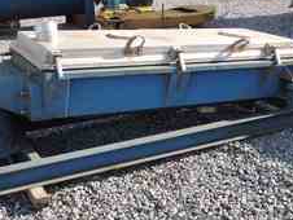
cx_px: 127
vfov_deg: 27.4
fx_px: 449
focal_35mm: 53
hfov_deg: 36.1
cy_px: 143
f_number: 3
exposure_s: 1/500
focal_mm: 4.3
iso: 100
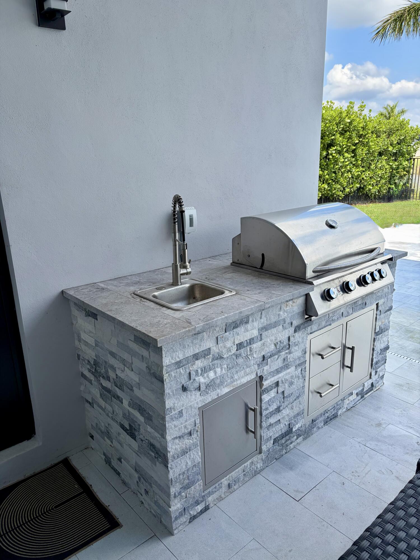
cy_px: 280
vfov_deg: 67.3
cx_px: 210
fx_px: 421
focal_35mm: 26
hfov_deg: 53.1
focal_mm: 5.96
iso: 64
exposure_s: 1/1751
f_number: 1.6
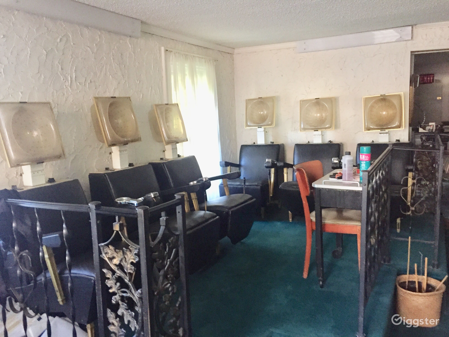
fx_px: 376
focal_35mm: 29
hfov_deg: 61.7
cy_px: 168
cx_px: 224
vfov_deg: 48.2
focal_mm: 4.15
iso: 250
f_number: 2.2
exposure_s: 1/20
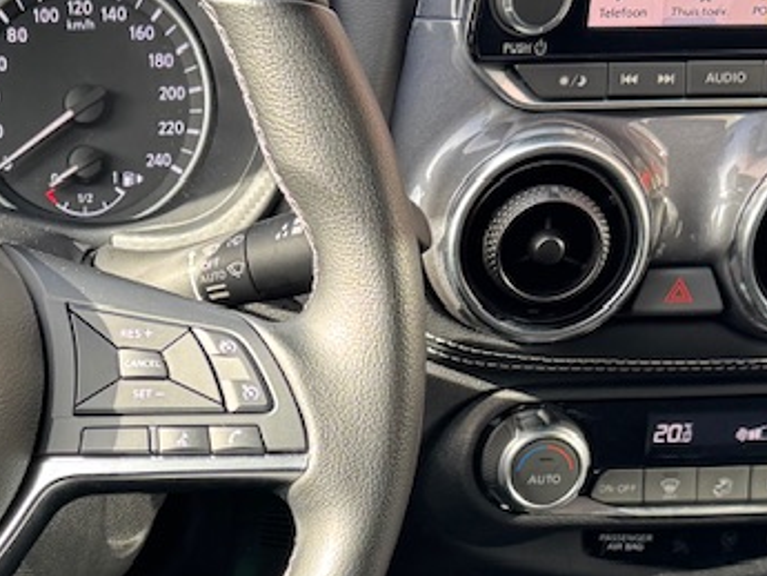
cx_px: 76
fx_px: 1973
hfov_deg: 21.5
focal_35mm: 89
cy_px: 618
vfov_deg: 16.2
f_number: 1.78
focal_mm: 6.76
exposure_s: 1/111
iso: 125
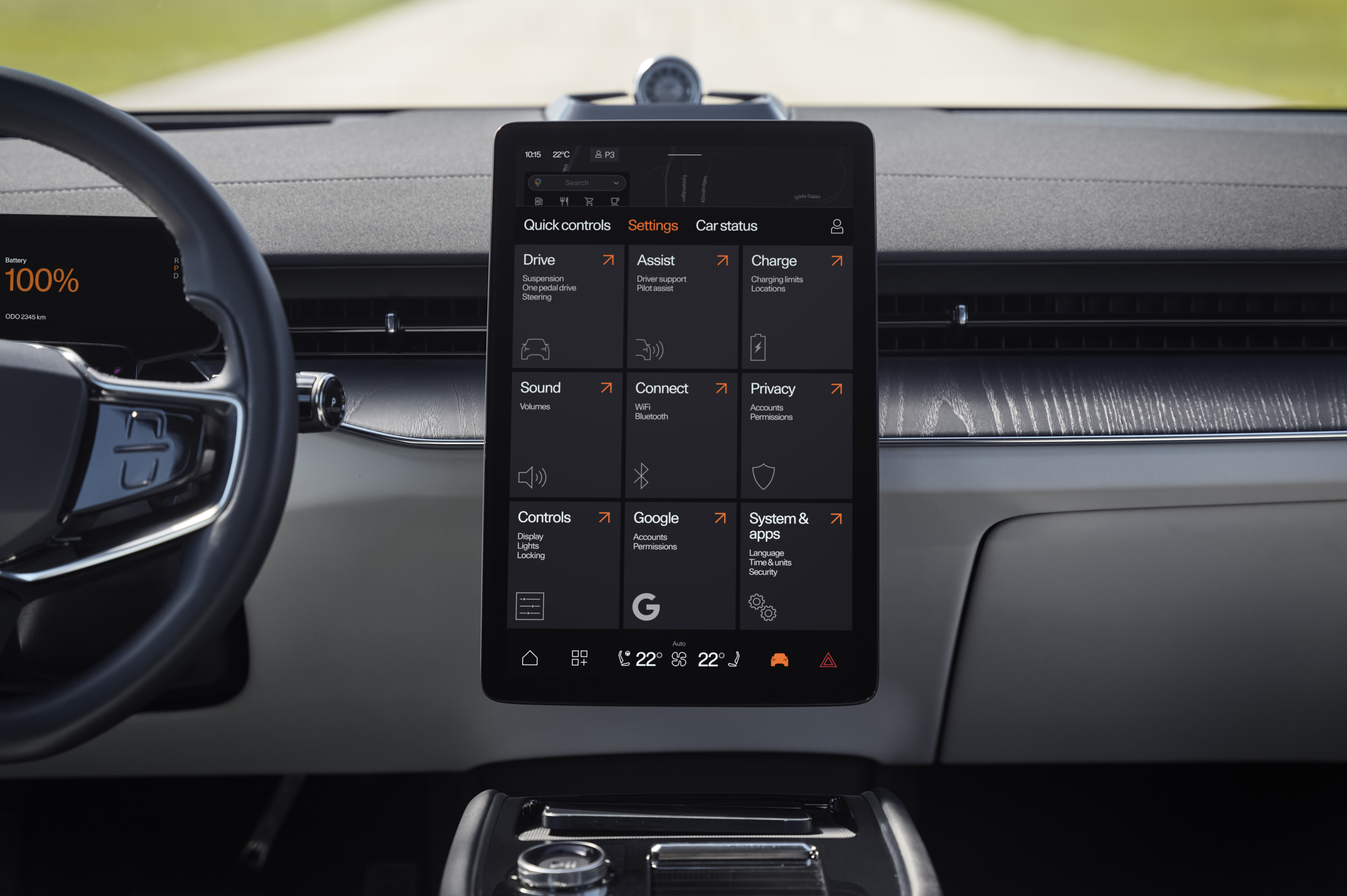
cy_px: 448
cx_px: 674
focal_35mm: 64
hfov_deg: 31.4
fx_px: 2393
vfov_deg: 21.2
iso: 360
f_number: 3.5
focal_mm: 64
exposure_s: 1/640
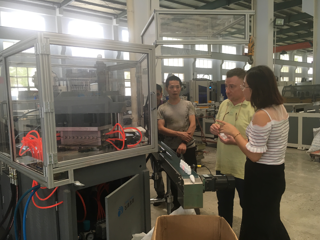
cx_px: 163
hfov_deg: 60.0
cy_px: 122
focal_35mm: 30
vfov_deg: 46.8
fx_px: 277
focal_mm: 4.15
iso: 40
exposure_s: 1/33
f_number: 2.2
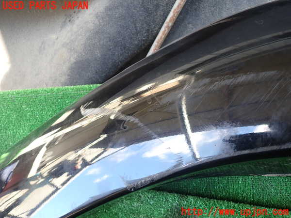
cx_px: 146
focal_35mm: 30
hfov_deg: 60.0
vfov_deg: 46.8
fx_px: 252
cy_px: 109
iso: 125
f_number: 2.3
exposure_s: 1/60
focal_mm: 5.4
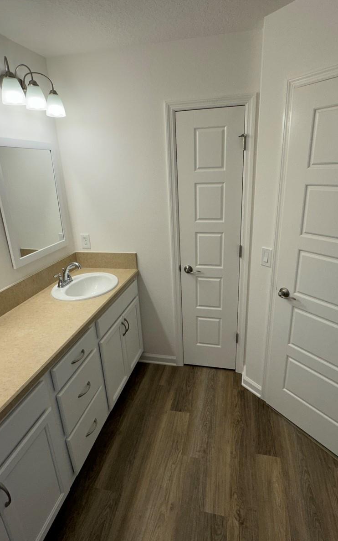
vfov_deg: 85.1
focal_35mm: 20
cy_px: 272
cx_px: 171
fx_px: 295
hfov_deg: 59.7
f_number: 2.2
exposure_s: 1/120
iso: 64
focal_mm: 2.22
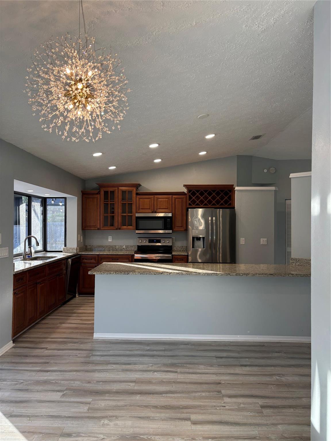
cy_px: 220
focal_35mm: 26
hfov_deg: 53.1
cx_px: 166
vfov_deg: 67.3
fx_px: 331
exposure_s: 1/120
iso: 80
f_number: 1.6
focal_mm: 5.96
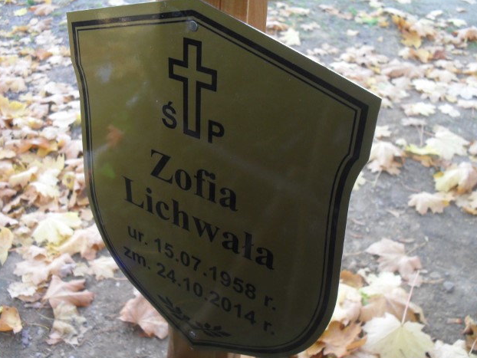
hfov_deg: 51.3
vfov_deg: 39.7
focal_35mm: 36
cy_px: 179
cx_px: 236
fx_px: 496
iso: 120
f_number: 3.2
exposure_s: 1/45
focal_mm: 6.3
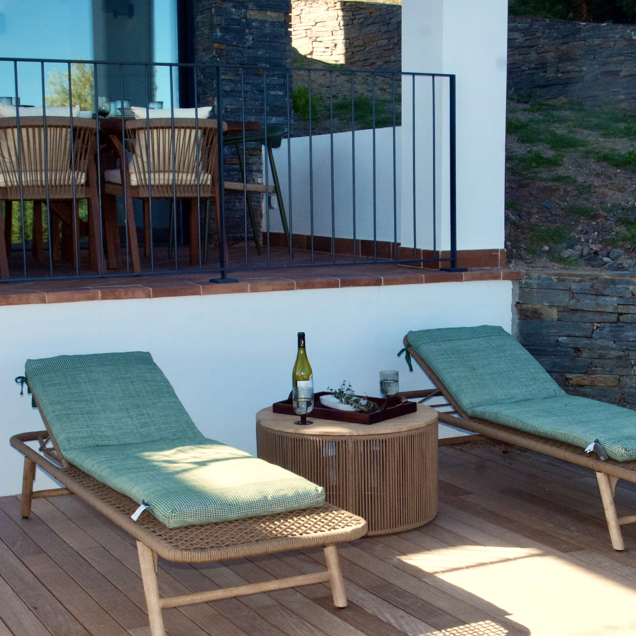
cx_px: 377
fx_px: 1164
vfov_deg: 30.3
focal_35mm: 56
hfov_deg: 30.5
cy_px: 437
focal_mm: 20
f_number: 20
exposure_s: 1/250
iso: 1000
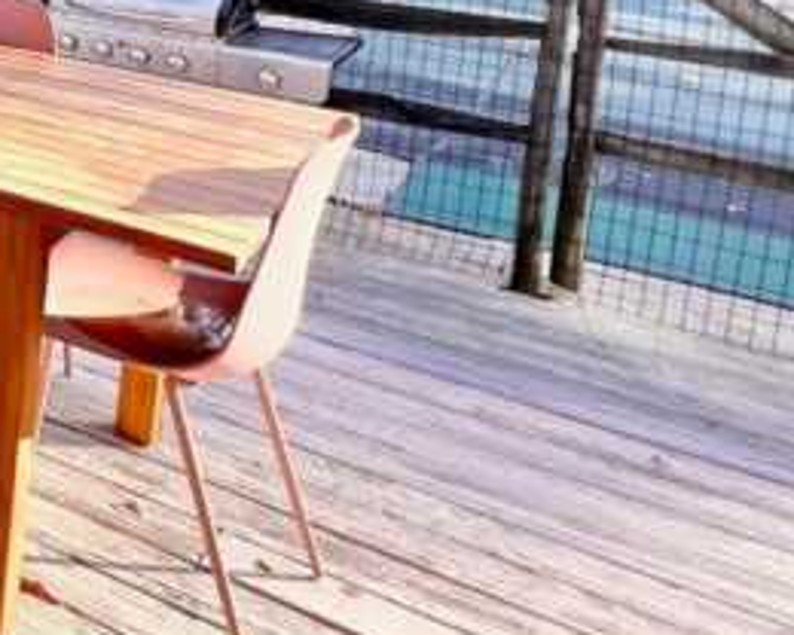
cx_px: -620
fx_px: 1175
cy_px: -107
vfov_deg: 27.1
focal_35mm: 50
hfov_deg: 22.5
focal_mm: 1.57
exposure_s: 1/120
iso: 40
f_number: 1.8
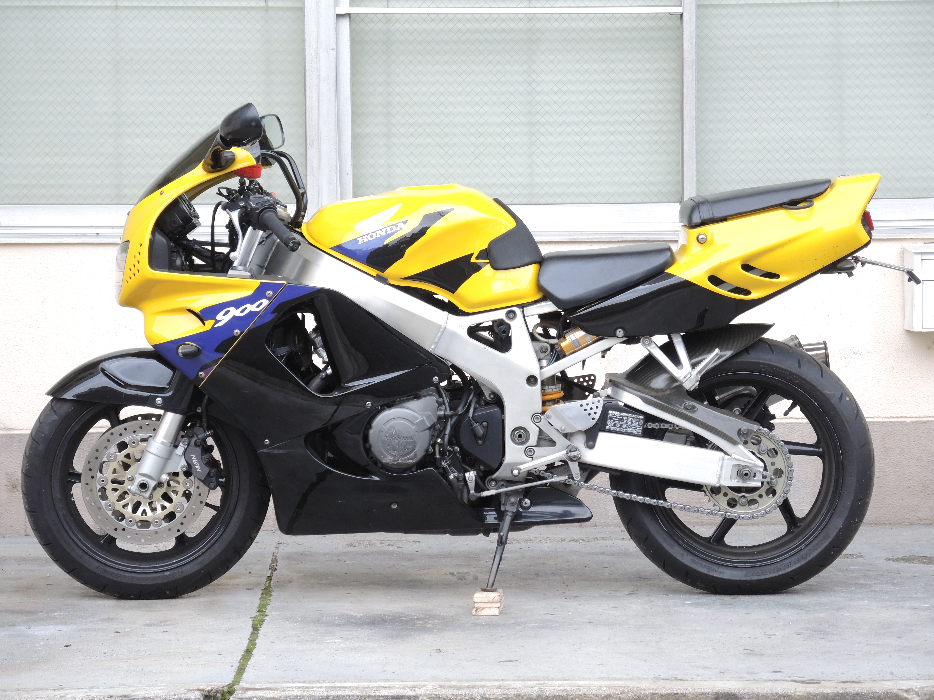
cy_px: 350
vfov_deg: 14.1
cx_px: 467
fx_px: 2833
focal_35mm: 105
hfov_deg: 18.7
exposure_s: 1/60
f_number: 3.5
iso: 360
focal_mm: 22.1
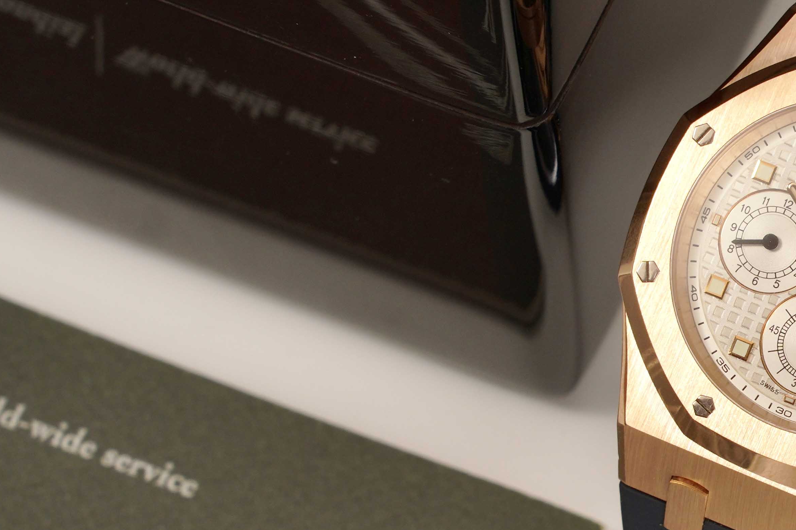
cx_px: 983
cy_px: 399
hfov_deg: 8.2
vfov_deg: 5.5
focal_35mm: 248
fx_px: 5490
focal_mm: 65
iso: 200
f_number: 9.5
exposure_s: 1/250
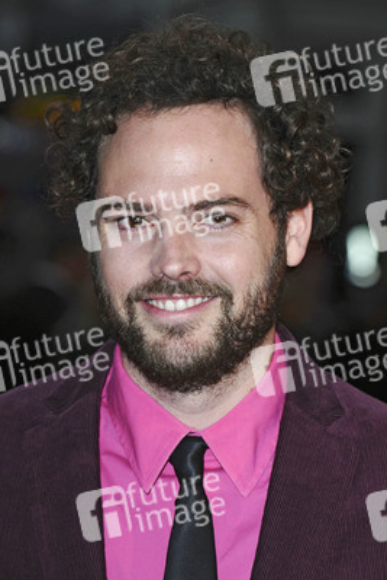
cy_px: 290
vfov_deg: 12.2
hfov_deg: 8.2
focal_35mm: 168
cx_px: 194
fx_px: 2706
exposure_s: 1/200
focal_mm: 112
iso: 320
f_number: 5
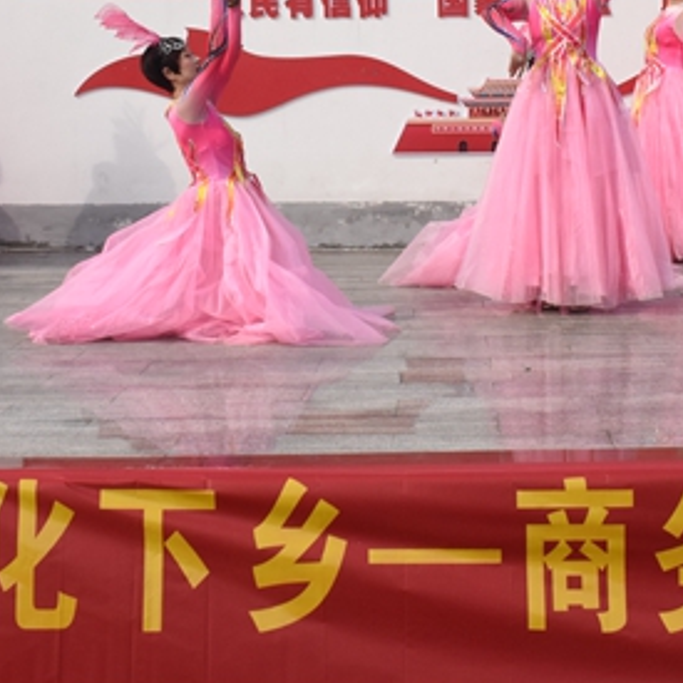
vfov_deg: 19.1
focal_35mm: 89
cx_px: 417
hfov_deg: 19.5
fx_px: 1987
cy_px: 48
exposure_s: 1/800
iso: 800
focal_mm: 24
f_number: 14
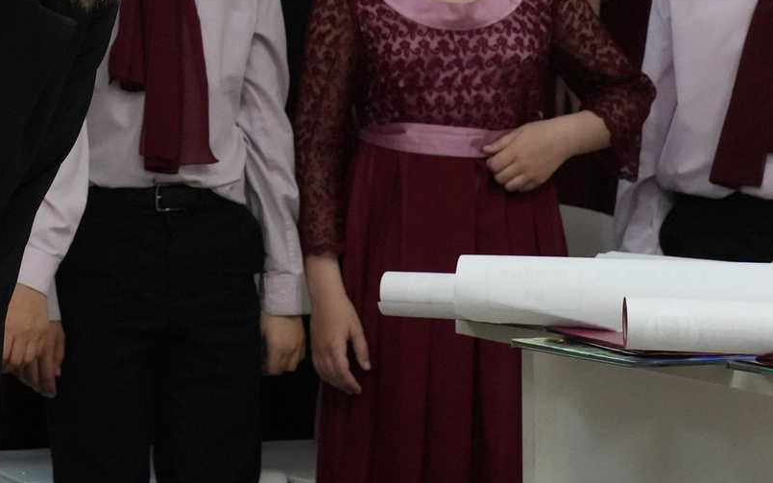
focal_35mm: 162
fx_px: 3413
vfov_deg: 7.9
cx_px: -183
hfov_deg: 12.6
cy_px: -232
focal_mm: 50
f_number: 6.3
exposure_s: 1/320
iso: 6400
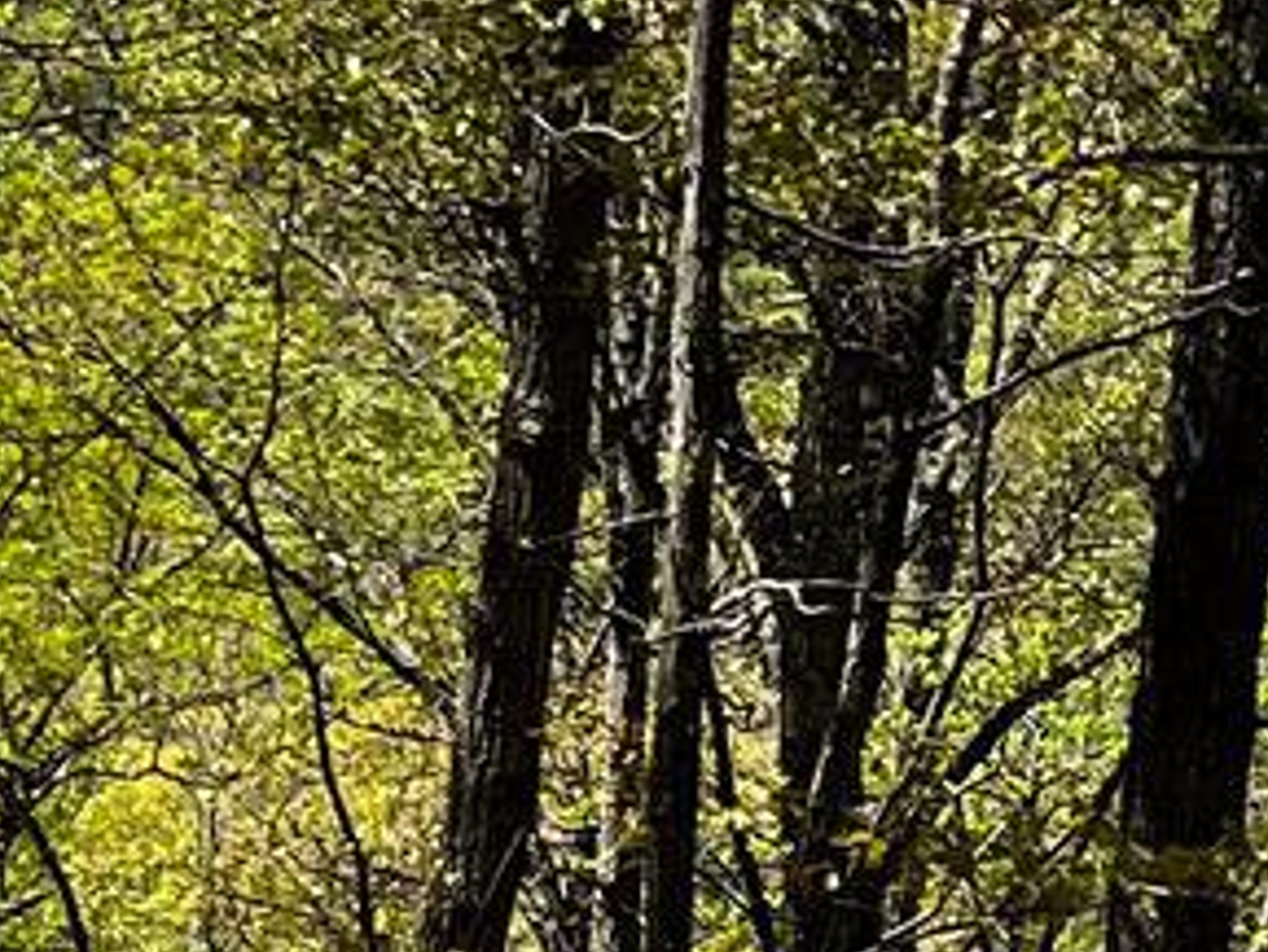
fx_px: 6743
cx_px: 1294
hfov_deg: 10.6
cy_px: 491
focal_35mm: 184
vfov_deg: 8.1
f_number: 1.5
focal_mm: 5.7
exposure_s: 1/1972
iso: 50
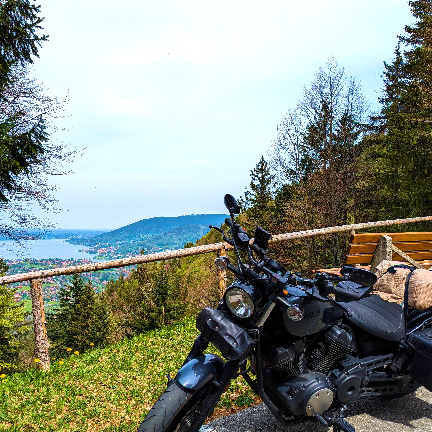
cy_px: 221
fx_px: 409
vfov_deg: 55.6
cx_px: 155
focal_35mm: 29
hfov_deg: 54.8
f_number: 1.85
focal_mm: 6.81
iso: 62
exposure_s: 1/2571
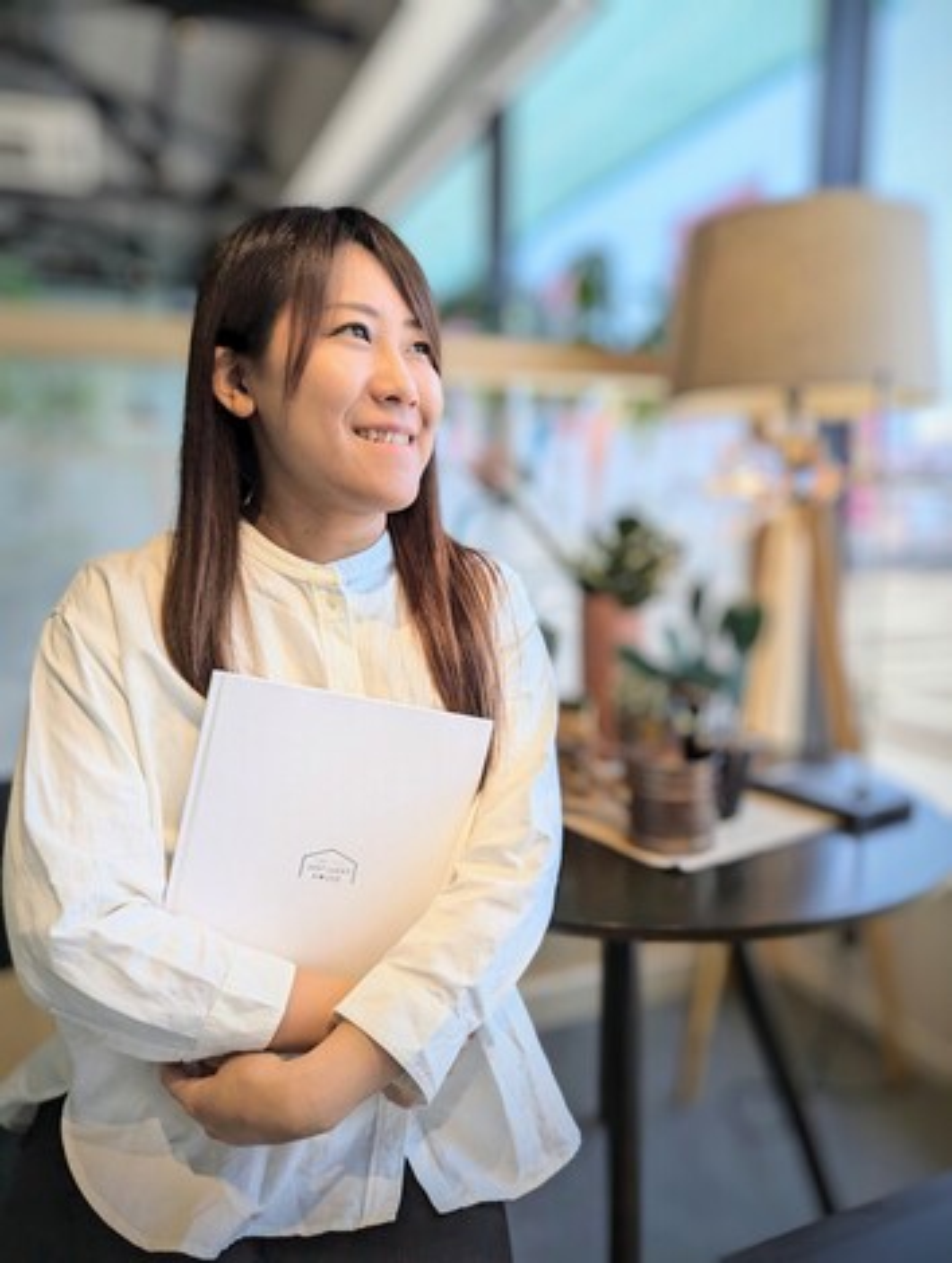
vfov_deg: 71.5
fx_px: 878
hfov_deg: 56.9
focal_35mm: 24
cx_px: 476
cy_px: 632
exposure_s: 1/1179
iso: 43
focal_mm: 6.81
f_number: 1.85
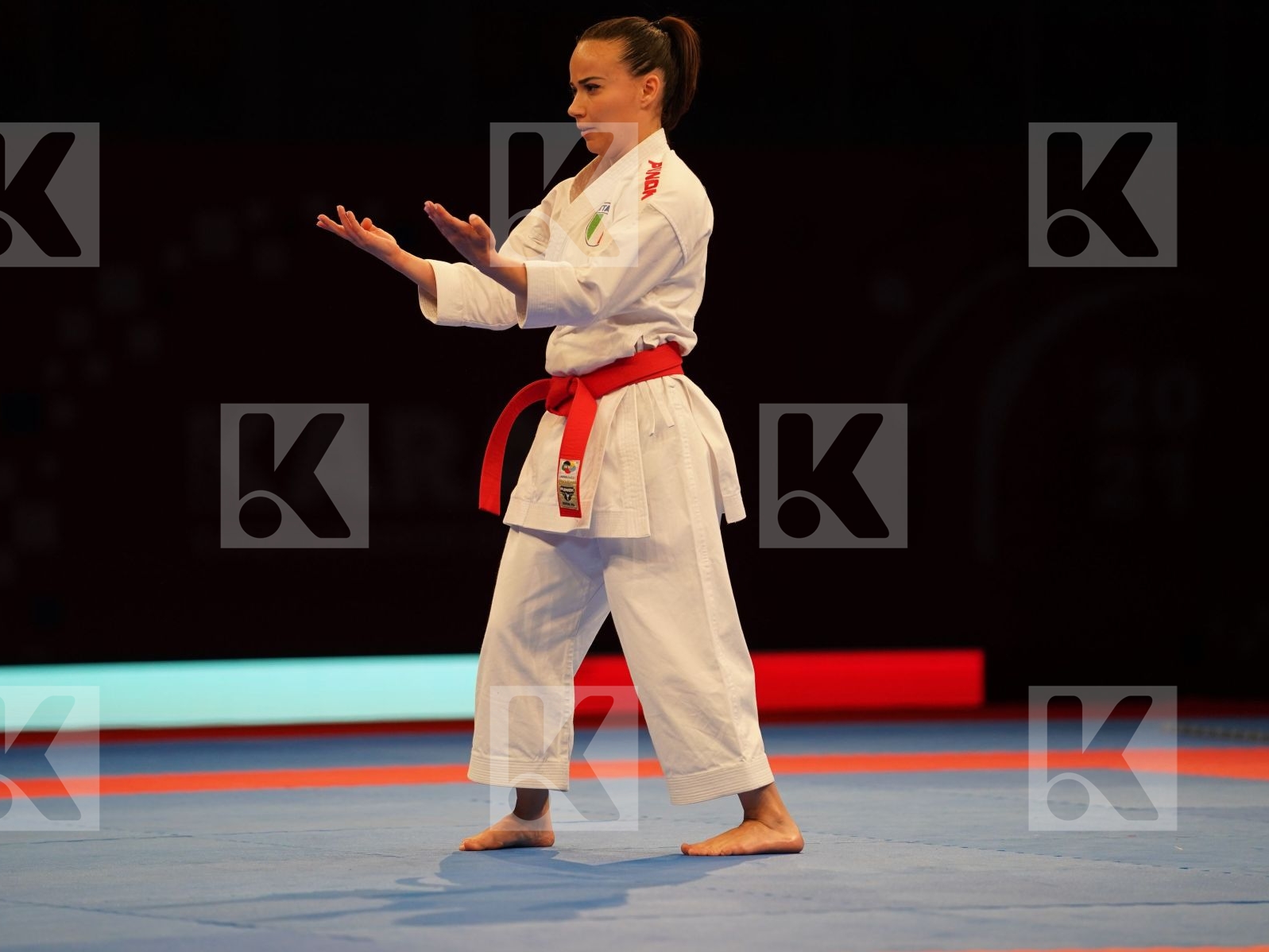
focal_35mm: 207
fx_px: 7589
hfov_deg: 9.6
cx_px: 564
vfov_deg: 7.2
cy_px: 476
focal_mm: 191
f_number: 2.8
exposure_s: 1/500
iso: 1000
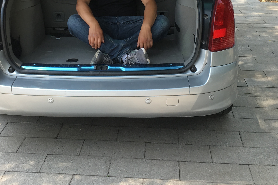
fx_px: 448
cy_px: -26
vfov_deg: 21.9
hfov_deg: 34.2
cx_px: 97
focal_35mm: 58
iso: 25
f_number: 2.2
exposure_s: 1/345
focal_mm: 4.15
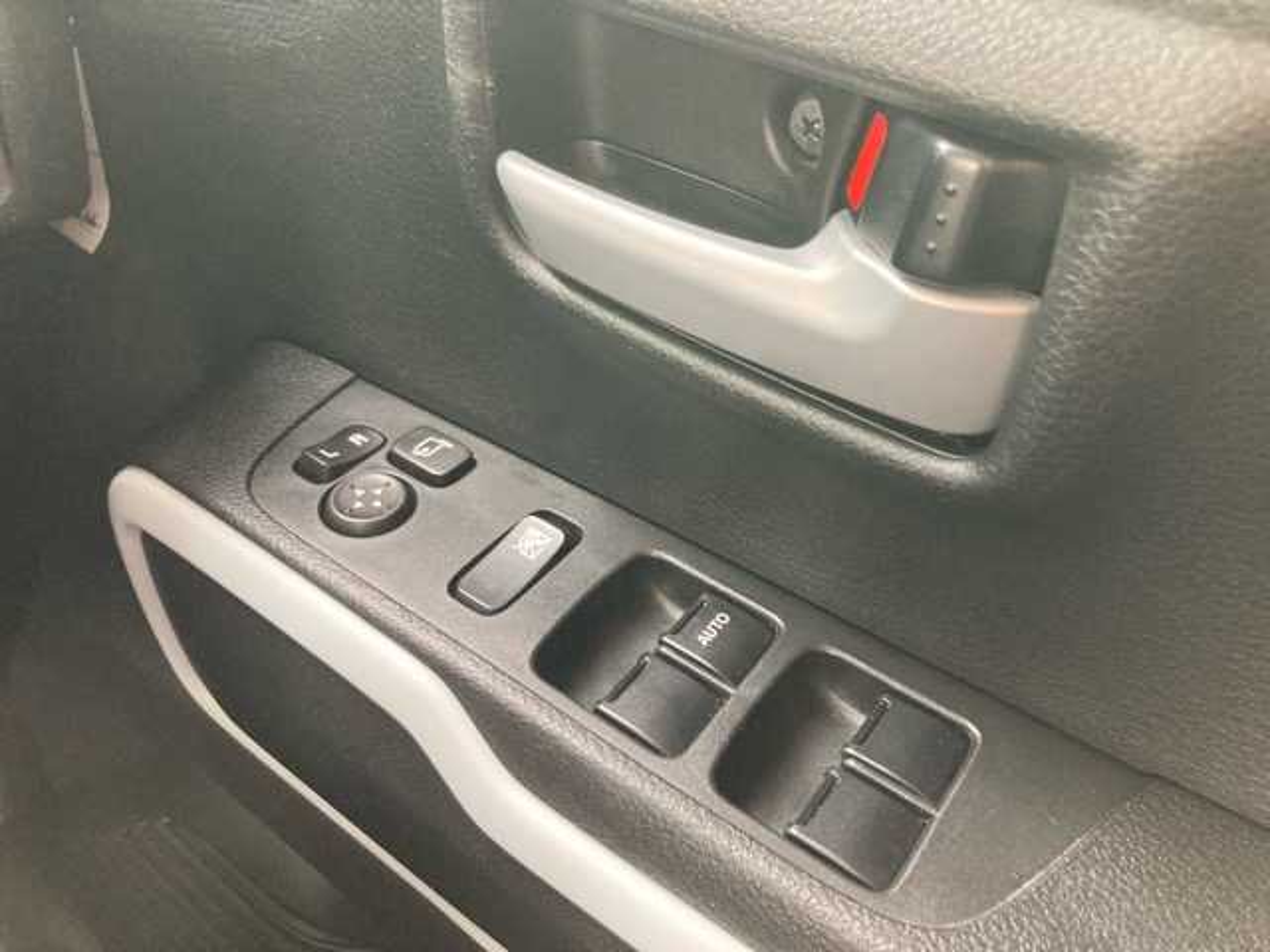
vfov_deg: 49.7
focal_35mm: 28
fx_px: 1027
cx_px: 635
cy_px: 476
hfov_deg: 63.4
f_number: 1.8
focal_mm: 3.99
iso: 320
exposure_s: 1/54
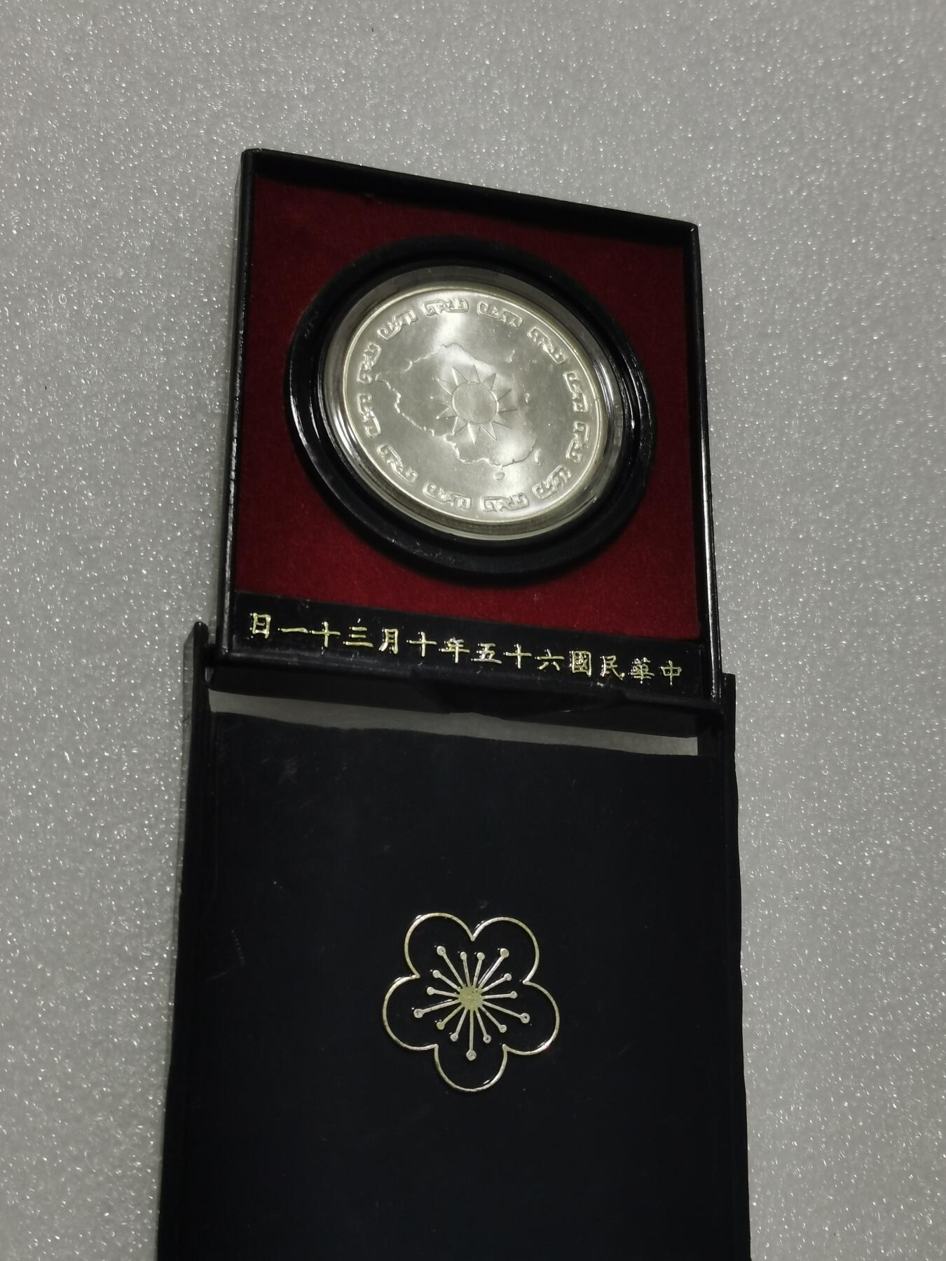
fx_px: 1931
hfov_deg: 27.5
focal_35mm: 53
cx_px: 473
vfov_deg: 36.2
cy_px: 630
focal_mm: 5.58
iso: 50
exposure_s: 1/112
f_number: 1.8
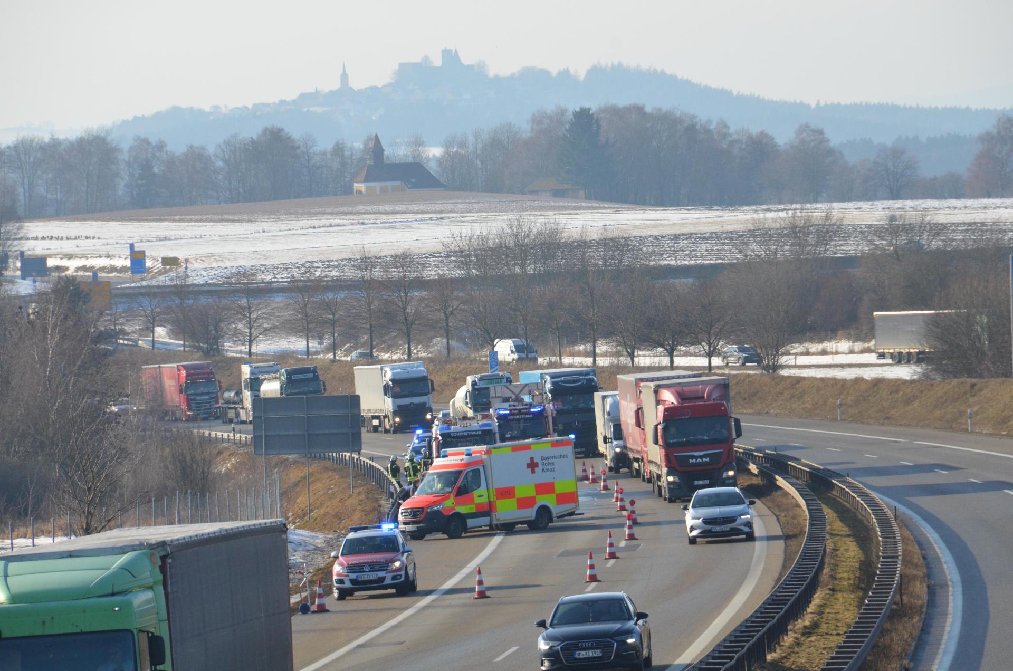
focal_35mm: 300
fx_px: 8425
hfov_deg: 6.9
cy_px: 336
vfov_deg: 4.6
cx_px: 506
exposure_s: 1/1600
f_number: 10
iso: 1000
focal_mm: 200
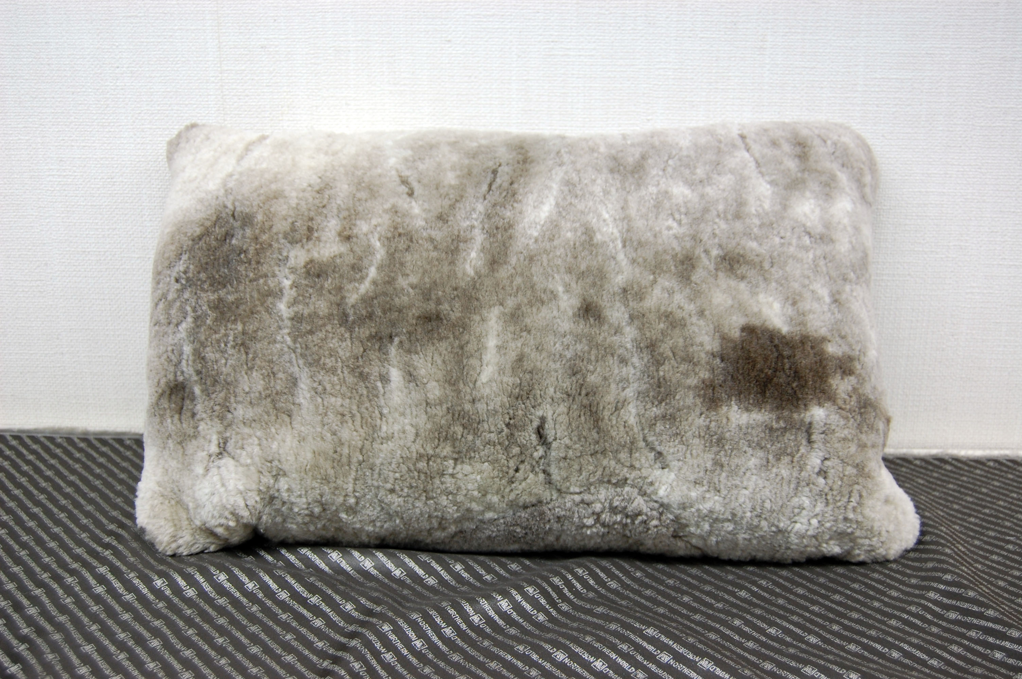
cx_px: 511
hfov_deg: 49.6
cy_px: 340
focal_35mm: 39
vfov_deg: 34.1
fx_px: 1106
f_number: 5
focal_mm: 26
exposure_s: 1/100
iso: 400
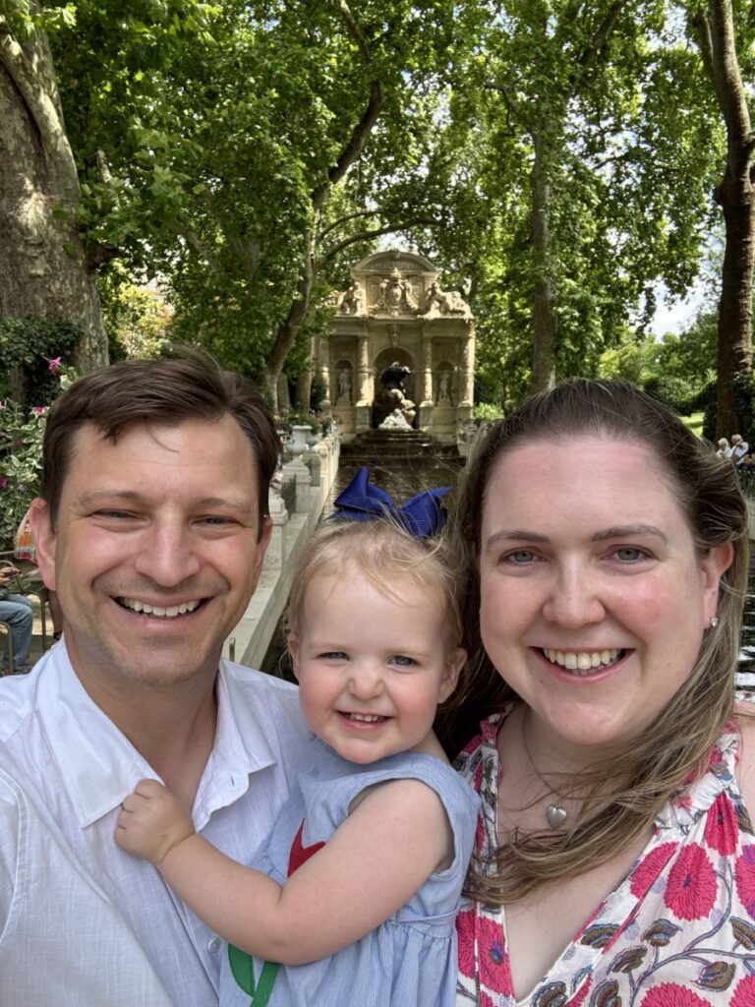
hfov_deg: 58.9
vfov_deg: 73.9
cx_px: 378
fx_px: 669
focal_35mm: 23
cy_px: 504
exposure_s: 1/286
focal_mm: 2.69
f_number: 1.9
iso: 25
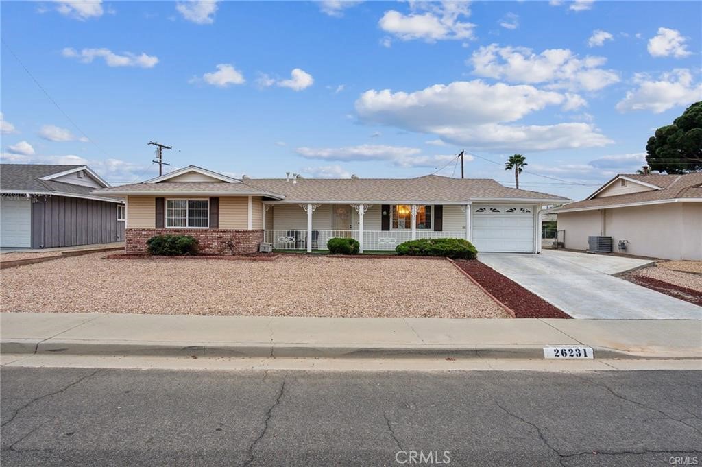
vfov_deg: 67.3
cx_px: 351
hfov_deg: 90.0
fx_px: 351
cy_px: 234
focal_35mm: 18
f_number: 9
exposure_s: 1/8
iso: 250
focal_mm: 12
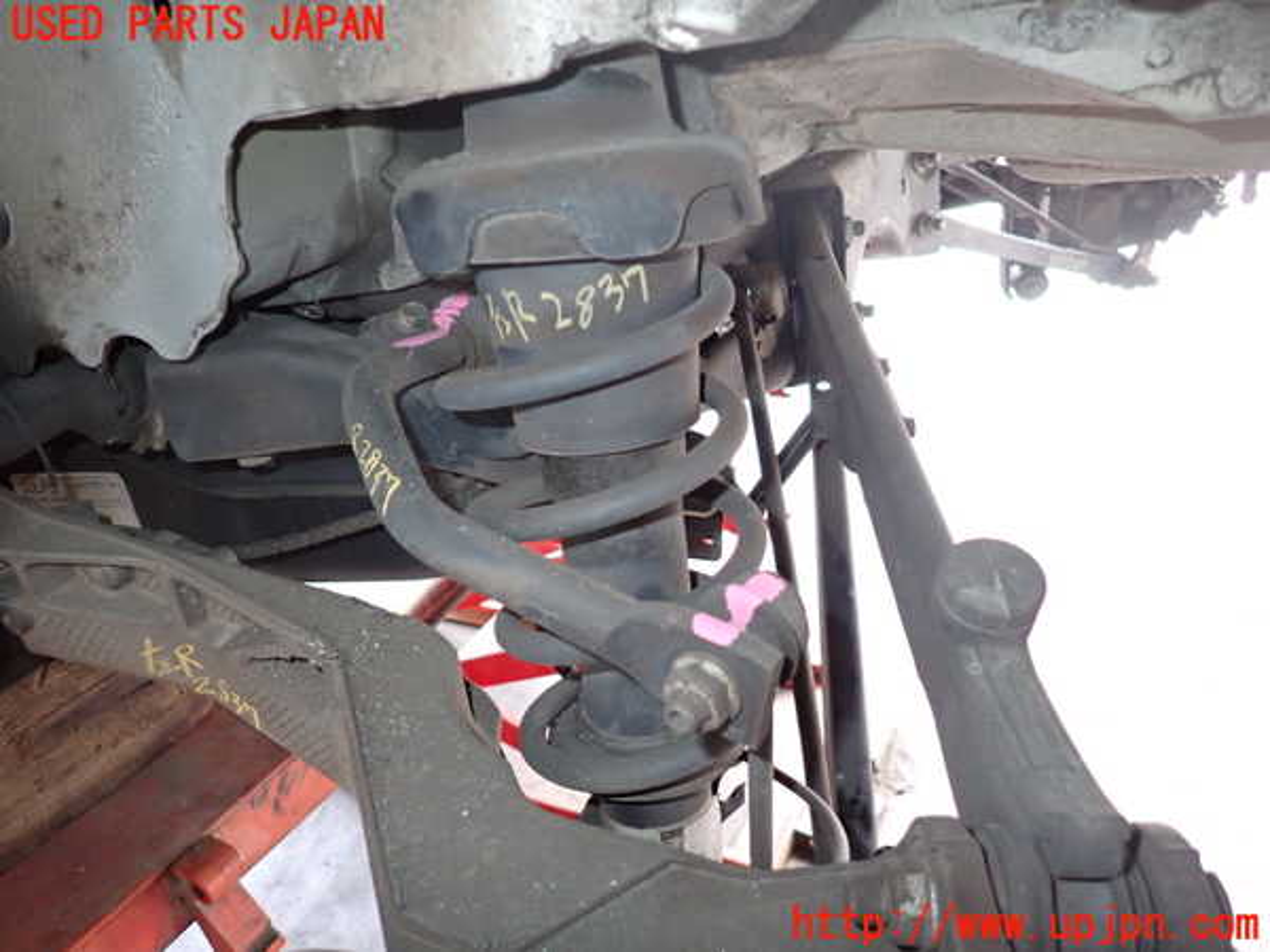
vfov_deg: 54.9
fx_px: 917
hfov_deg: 69.4
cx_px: 635
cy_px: 476
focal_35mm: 25
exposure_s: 1/100
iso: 400
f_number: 2
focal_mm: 4.5
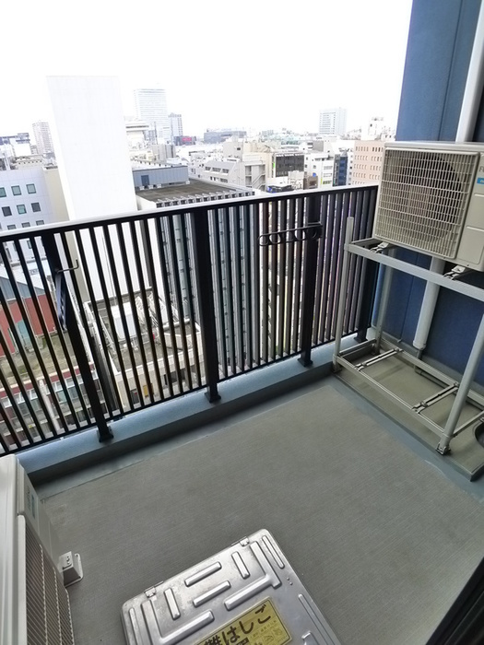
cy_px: 322
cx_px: 242
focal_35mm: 24
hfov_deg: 56.8
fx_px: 447
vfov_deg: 71.6
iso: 400
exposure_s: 1/250
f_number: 2.8
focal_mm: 5.1
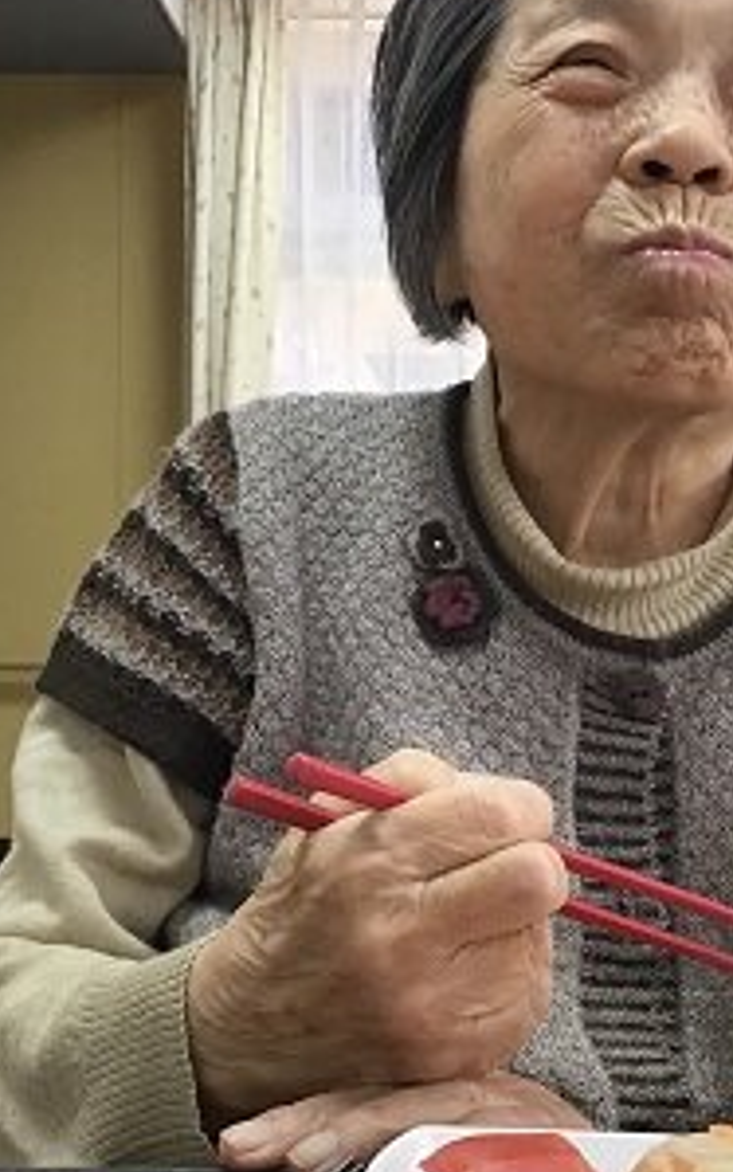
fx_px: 1757
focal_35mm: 55
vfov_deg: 36.9
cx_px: 463
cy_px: 613
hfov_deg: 23.5
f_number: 2.4
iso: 32
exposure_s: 1/30
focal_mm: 3.3
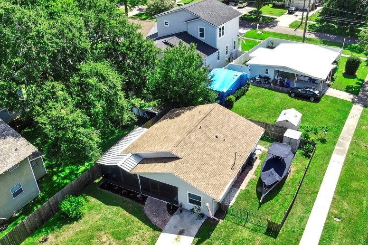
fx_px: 337
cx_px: 204
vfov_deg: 39.6
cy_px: 155
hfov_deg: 57.1
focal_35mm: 33
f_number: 2.8
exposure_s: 1/640
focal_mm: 4.39
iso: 100
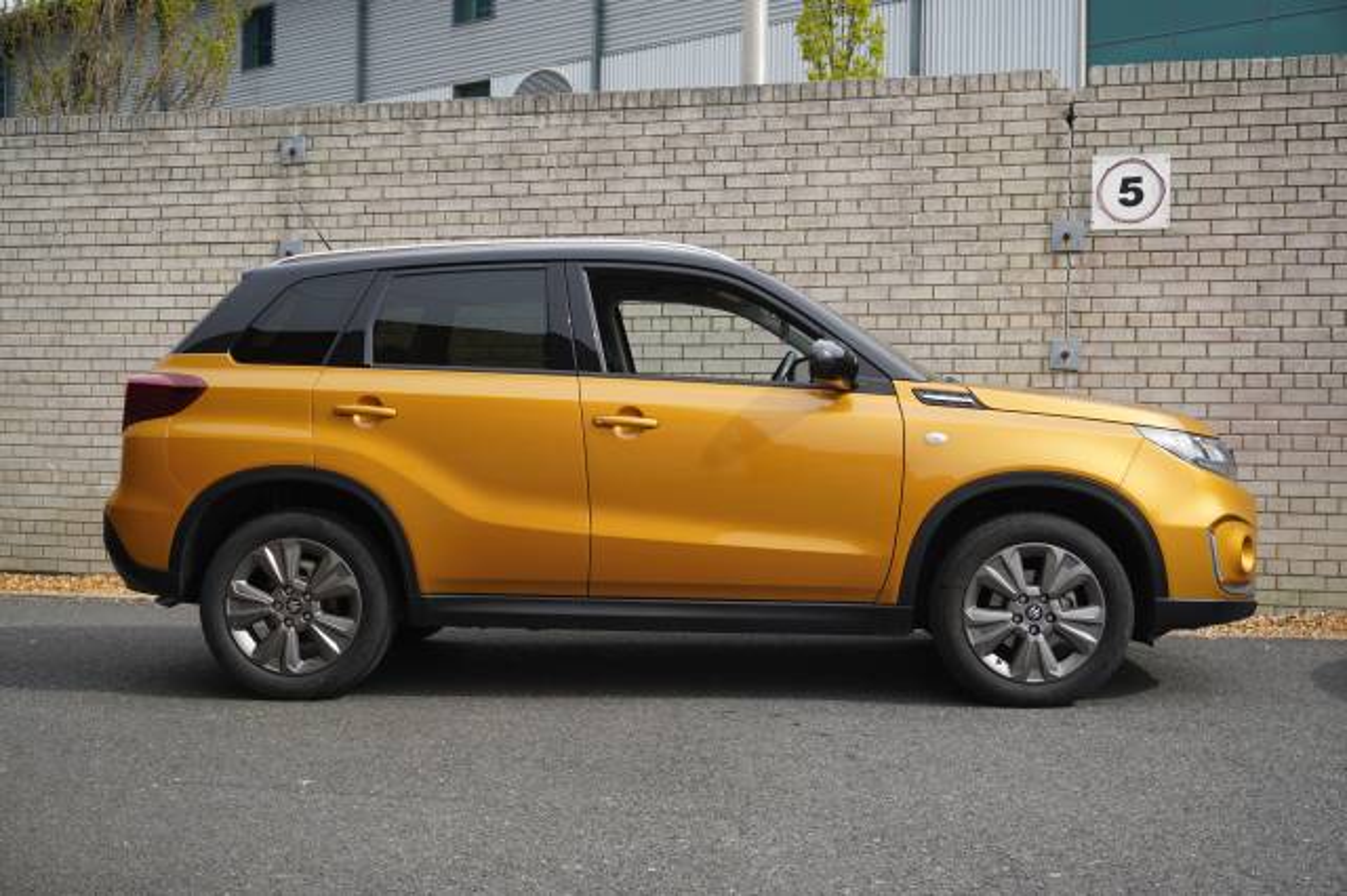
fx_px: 1627
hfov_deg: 45.0
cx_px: 674
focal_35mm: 44
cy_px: 448
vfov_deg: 30.8
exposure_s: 1/200
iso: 100
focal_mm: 29
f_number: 5
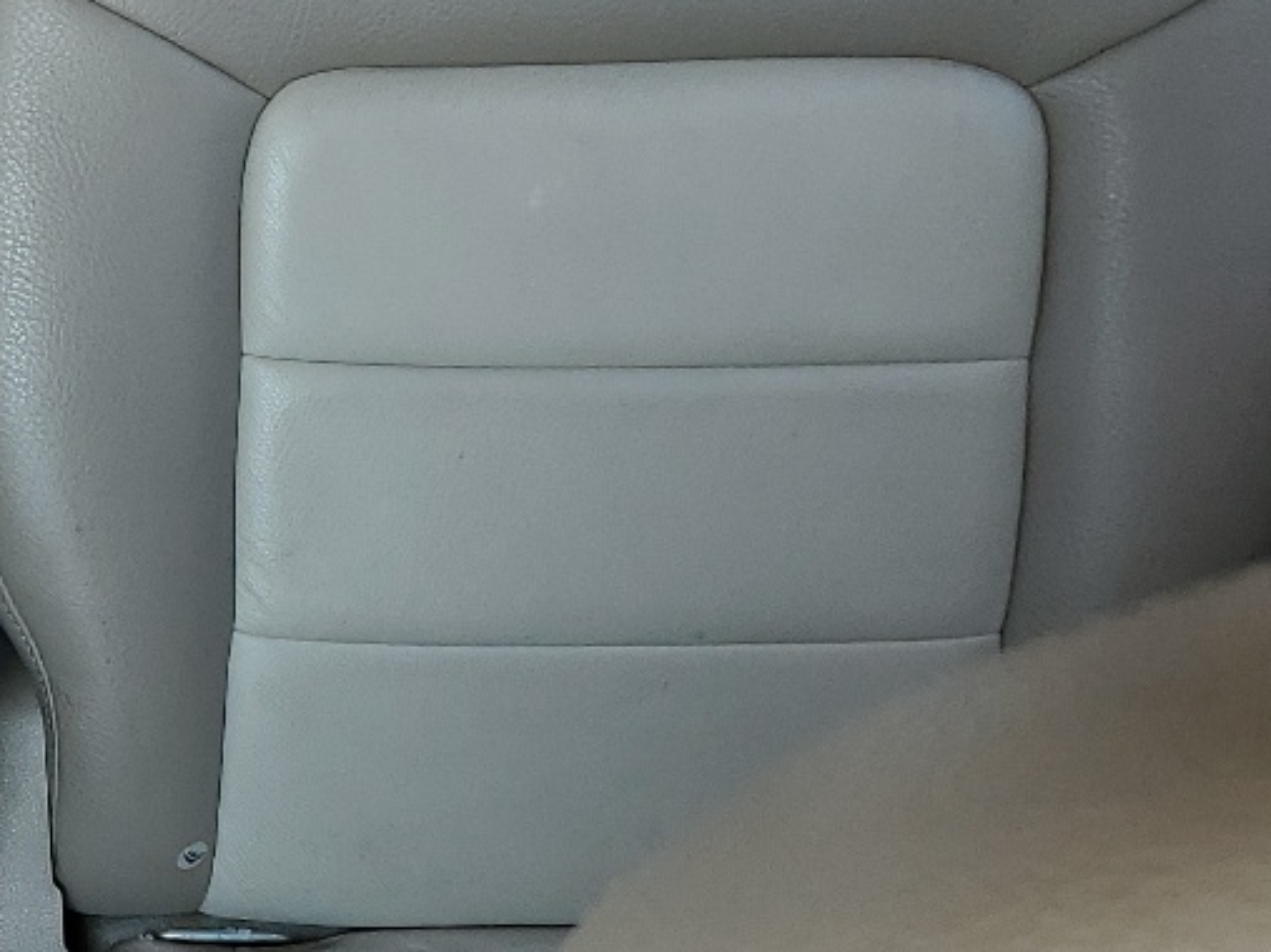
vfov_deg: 18.0
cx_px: -689
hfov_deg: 20.2
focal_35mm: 82
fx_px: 3010
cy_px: 373
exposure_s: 1/128
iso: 50
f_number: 1.5
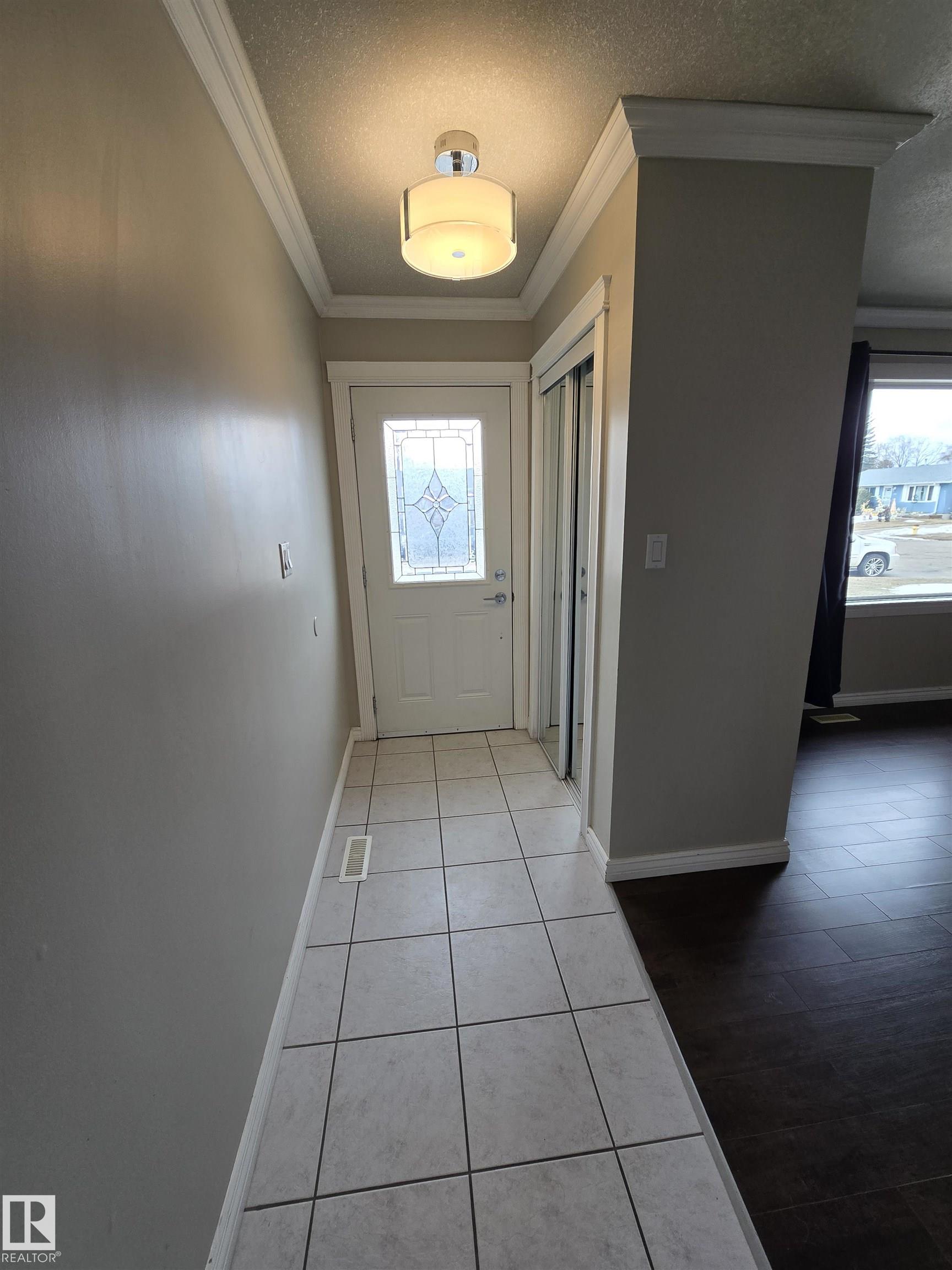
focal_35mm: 13
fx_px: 477
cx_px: 476
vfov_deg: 106.2
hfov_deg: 89.9
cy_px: 635
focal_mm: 2.2
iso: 50
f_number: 2.2
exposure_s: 1/120
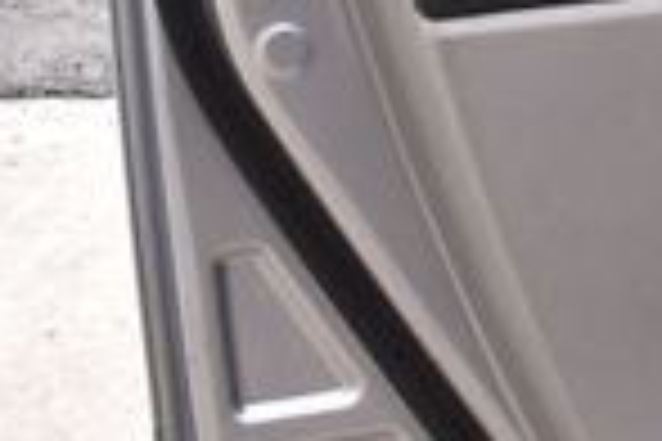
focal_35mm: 163
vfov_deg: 8.0
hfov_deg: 12.0
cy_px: -428
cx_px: 1027
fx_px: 3000
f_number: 8
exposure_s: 1/80
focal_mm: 25
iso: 400
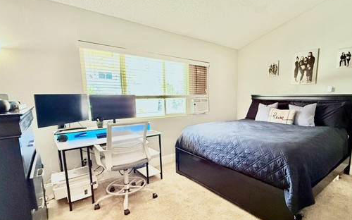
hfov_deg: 86.6
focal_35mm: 19
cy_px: 125
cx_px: 215
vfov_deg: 61.9
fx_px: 182
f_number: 2.2
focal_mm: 2.22
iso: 500
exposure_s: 1/60
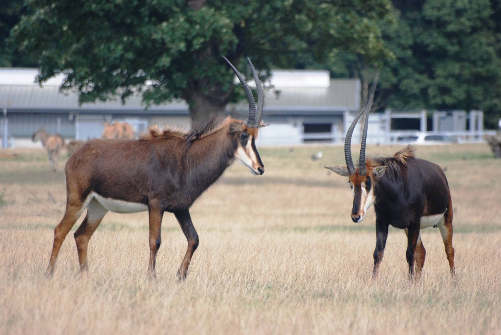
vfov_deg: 3.1
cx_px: 250
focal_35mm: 450
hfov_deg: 4.6
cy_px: 168
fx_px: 6270
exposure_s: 1/800
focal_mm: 300
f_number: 5.6
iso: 400
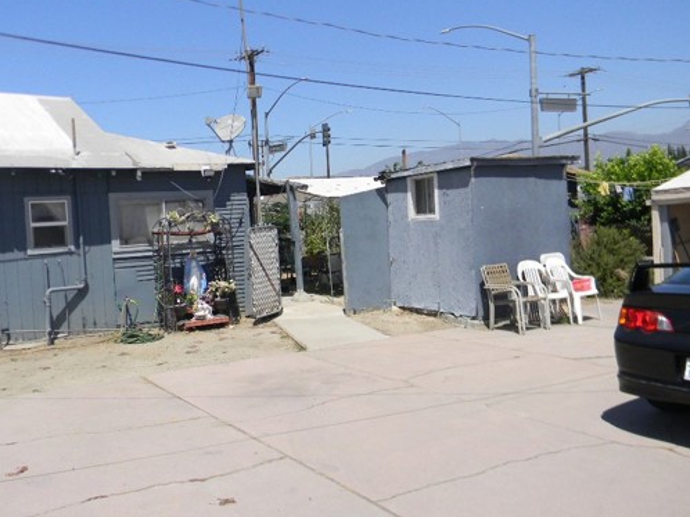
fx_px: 717
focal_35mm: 36
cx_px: 265
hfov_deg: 50.9
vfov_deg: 39.6
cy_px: 229
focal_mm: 5
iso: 112
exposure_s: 1/384
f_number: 7
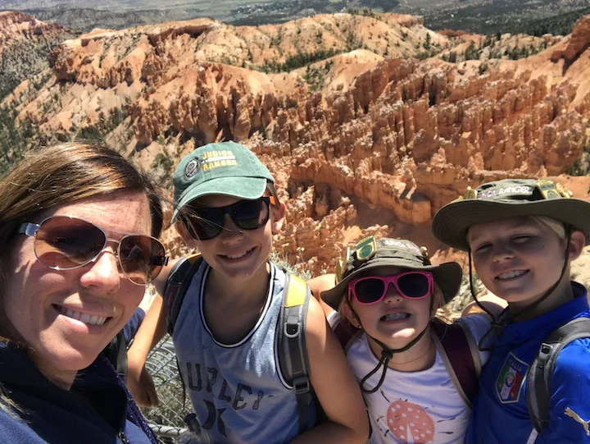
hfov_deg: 56.8
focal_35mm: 32
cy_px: 222
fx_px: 546
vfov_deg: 44.2
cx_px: 295
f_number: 2.2
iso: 25
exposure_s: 1/597
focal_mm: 2.87
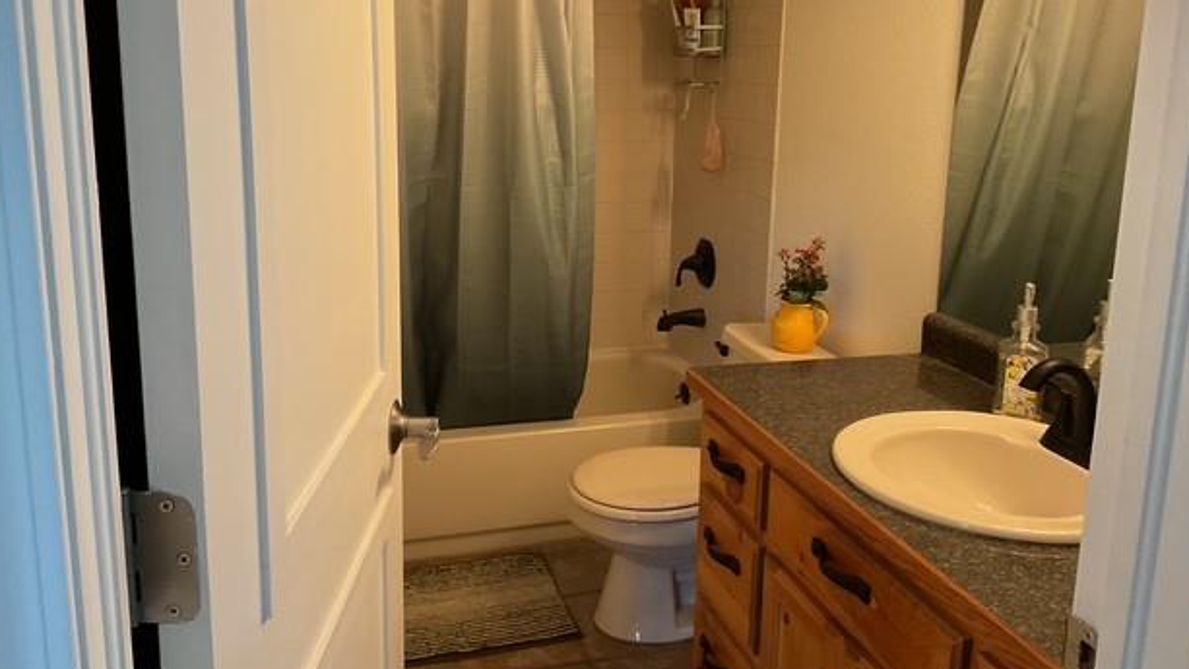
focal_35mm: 33
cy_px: 264
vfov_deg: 35.5
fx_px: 1041
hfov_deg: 59.5
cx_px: 595
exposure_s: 1/60
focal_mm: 3
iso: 125
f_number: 1.8
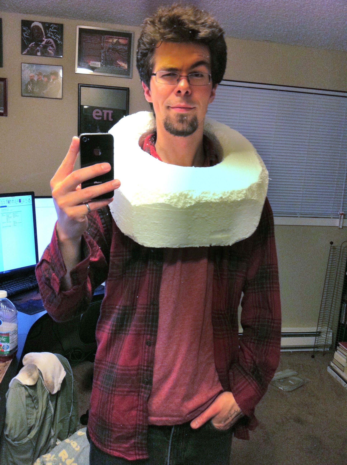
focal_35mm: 35
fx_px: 469
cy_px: 232
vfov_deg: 52.7
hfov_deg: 40.6
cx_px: 174
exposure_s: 1/15
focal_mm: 3.85
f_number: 2.8
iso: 160
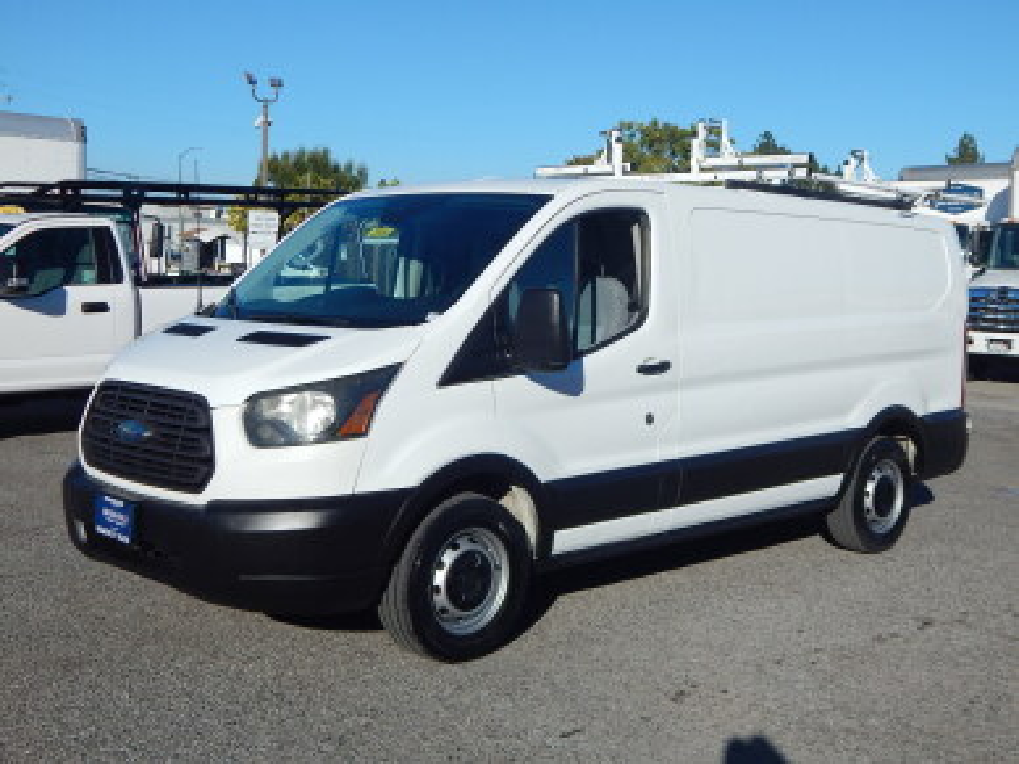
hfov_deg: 43.9
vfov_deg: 33.6
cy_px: 382
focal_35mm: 43
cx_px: 510
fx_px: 1266
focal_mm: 7.7
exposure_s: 1/800
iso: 125
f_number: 7.1
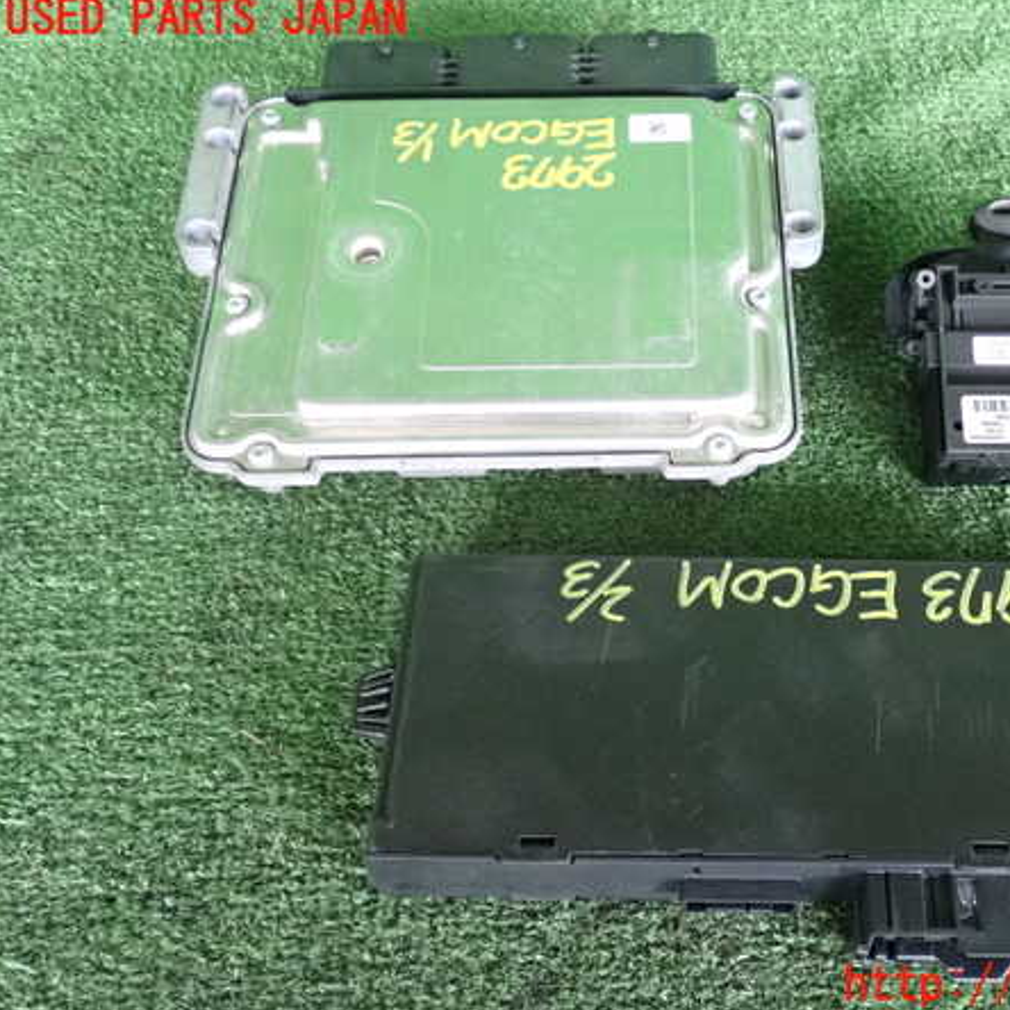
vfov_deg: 39.2
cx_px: 676
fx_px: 1419
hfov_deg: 38.7
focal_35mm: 43
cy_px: 503
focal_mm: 6.37
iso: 1600
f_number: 2.5
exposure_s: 1/125
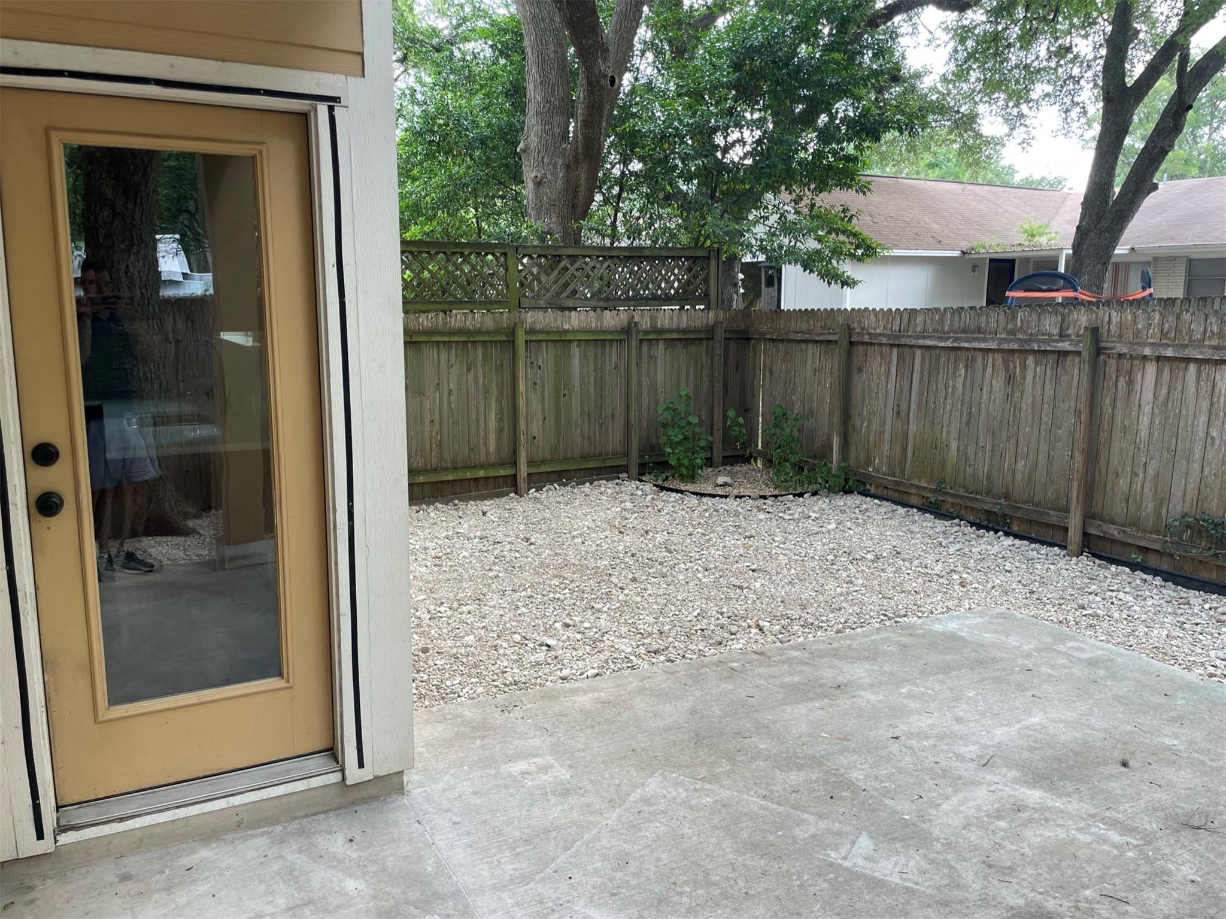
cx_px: 613
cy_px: 460
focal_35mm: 26
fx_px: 921
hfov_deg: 67.3
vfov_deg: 53.0
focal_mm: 4.2
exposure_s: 1/121
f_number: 1.6
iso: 40
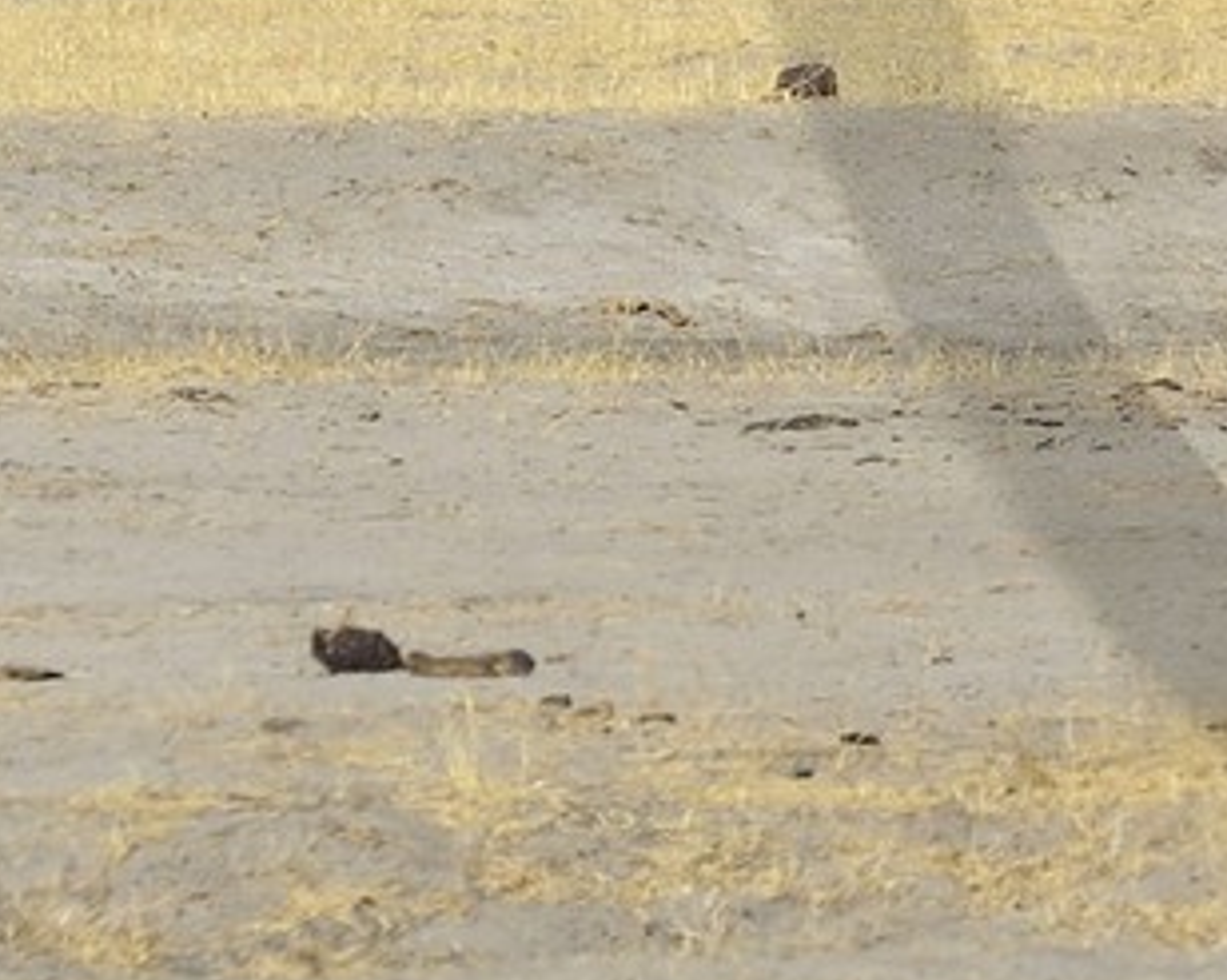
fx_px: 49574
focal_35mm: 1366
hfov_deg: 1.4
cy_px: -478
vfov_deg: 1.1
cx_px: 2327
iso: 400
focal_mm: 280
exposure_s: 1/800
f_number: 10
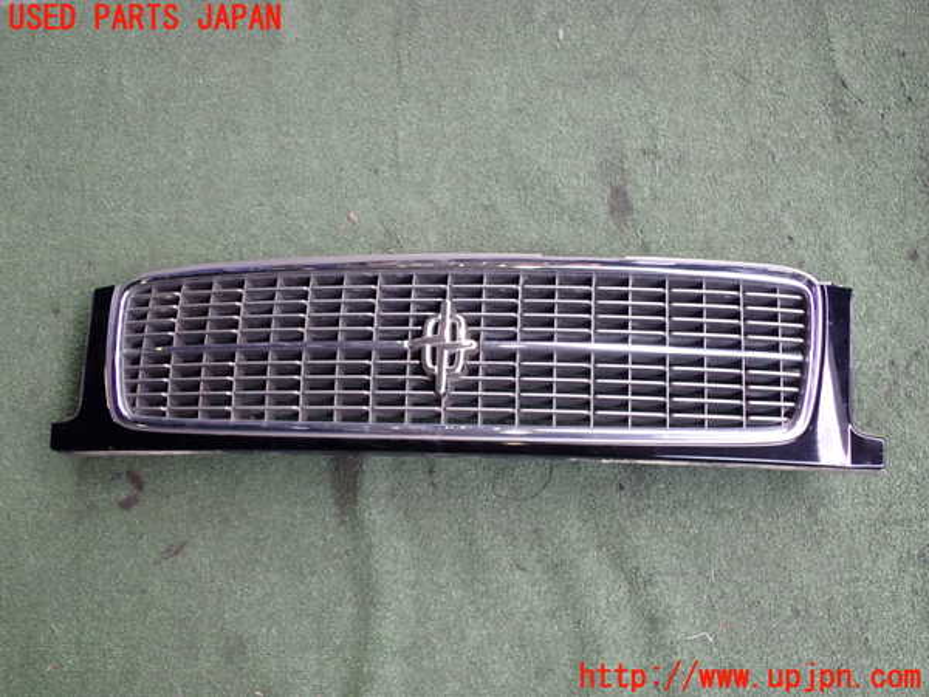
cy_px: 348
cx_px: 464
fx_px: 1100
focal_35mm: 41
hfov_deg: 45.8
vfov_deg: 35.1
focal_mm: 7.31
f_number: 2.8
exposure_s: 1/125
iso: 200
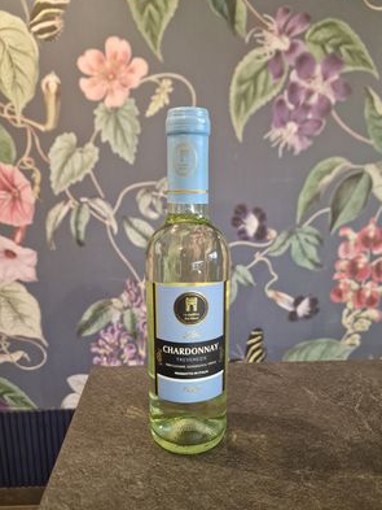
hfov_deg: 54.9
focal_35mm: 25
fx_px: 368
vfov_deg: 69.3
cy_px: 268
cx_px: 185
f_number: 1.8
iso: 500
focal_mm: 6.4
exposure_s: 1/50
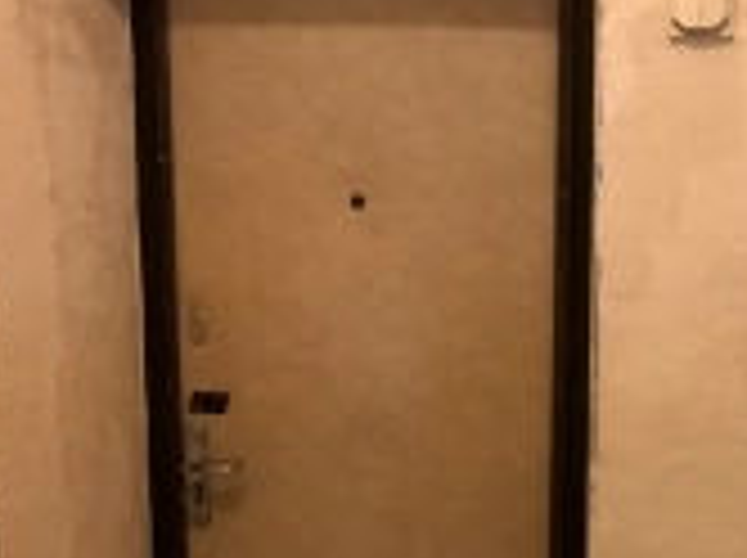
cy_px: 315
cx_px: 590
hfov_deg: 37.7
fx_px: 1056
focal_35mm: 49
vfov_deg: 29.6
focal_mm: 1.76
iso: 500
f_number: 2.2
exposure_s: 1/33.3
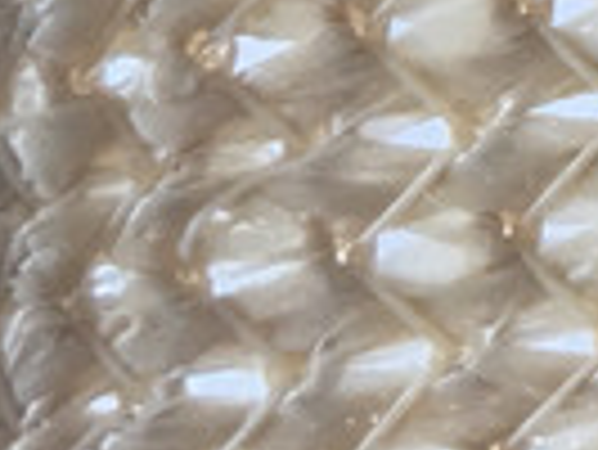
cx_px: 1601
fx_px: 3009
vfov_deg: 7.5
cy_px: -891
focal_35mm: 174
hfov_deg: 9.6
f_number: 2.2
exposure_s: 1/33
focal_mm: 4.15
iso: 40
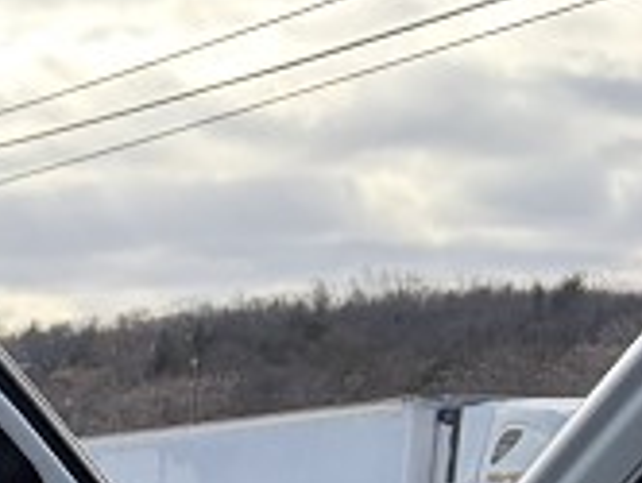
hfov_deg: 12.7
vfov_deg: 11.1
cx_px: -835
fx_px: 2322
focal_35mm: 125
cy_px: 866
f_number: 1.6
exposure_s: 1/987
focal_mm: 5.96
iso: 50
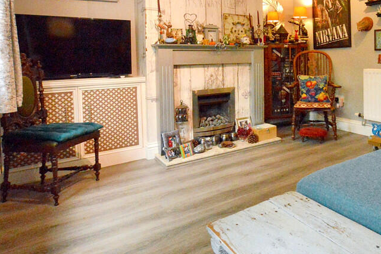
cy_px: 121
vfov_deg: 53.1
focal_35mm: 24
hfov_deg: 68.2
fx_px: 254
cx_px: 293
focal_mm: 10
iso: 5000
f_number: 11
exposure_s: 1/15
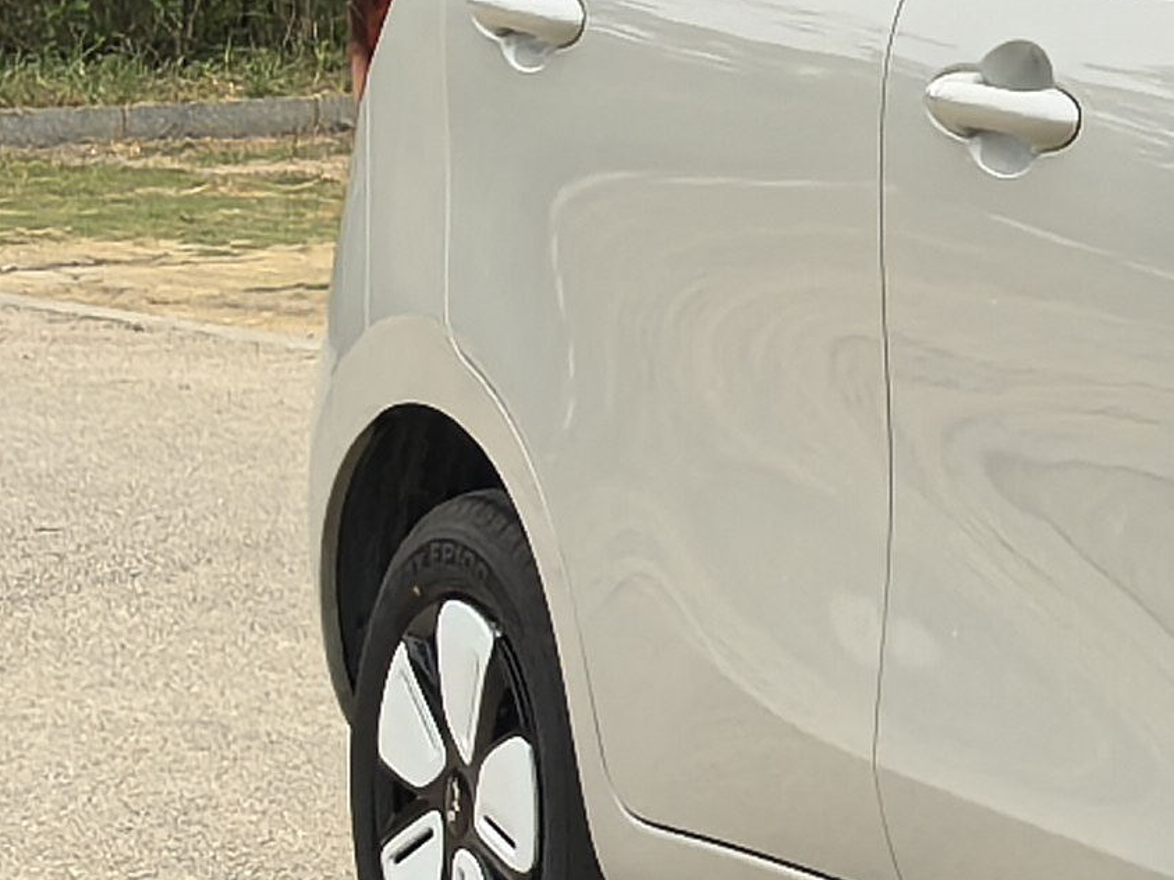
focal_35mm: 204
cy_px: -164
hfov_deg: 9.3
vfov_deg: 7.2
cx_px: 2113
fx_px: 6918
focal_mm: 6.98
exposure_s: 1/700
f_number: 2
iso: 50
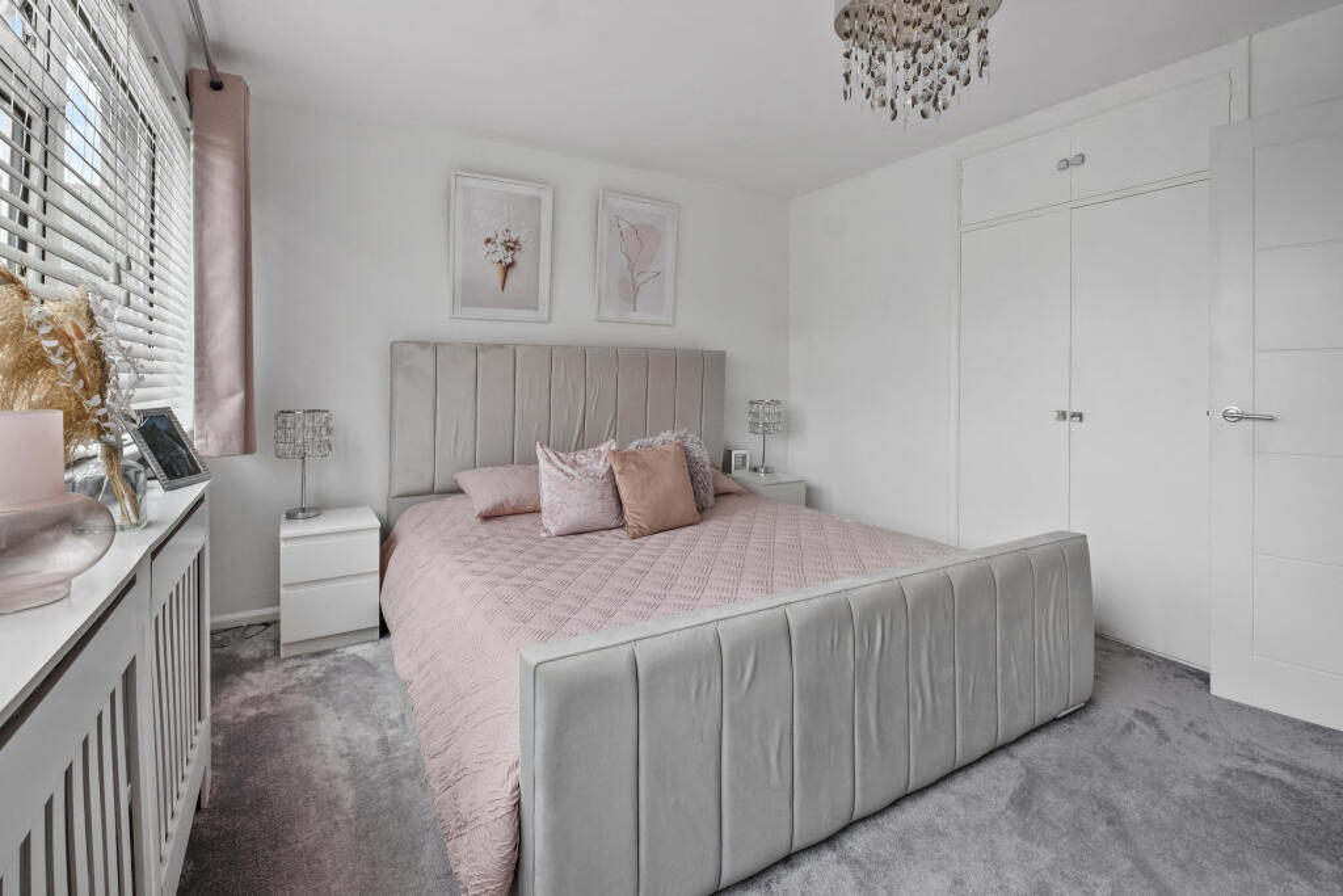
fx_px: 560
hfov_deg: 100.4
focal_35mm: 15
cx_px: 672
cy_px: 448
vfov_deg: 77.3
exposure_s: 1/15
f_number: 8
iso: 800
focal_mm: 10
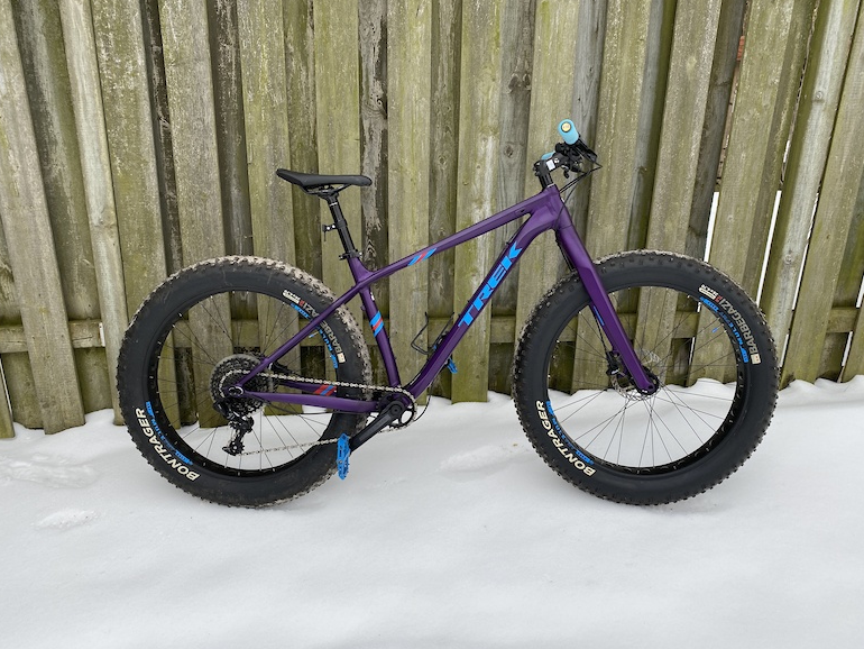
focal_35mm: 27
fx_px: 674
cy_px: 323
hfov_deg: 65.3
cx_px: 434
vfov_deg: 51.4
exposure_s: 1/121
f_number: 1.8
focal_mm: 4.25
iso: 32
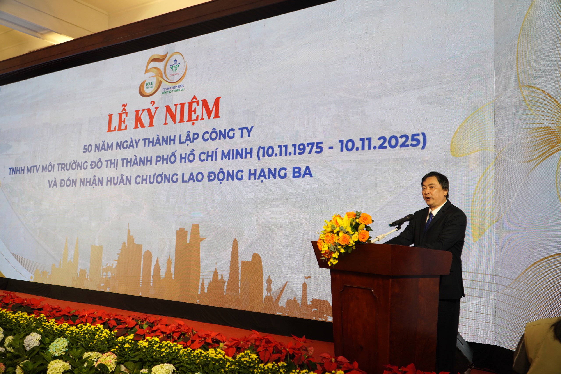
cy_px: 187
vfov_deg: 43.6
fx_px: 467
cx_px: 280
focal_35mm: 30
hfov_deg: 61.9
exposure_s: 1/30
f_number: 4
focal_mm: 20
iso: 125
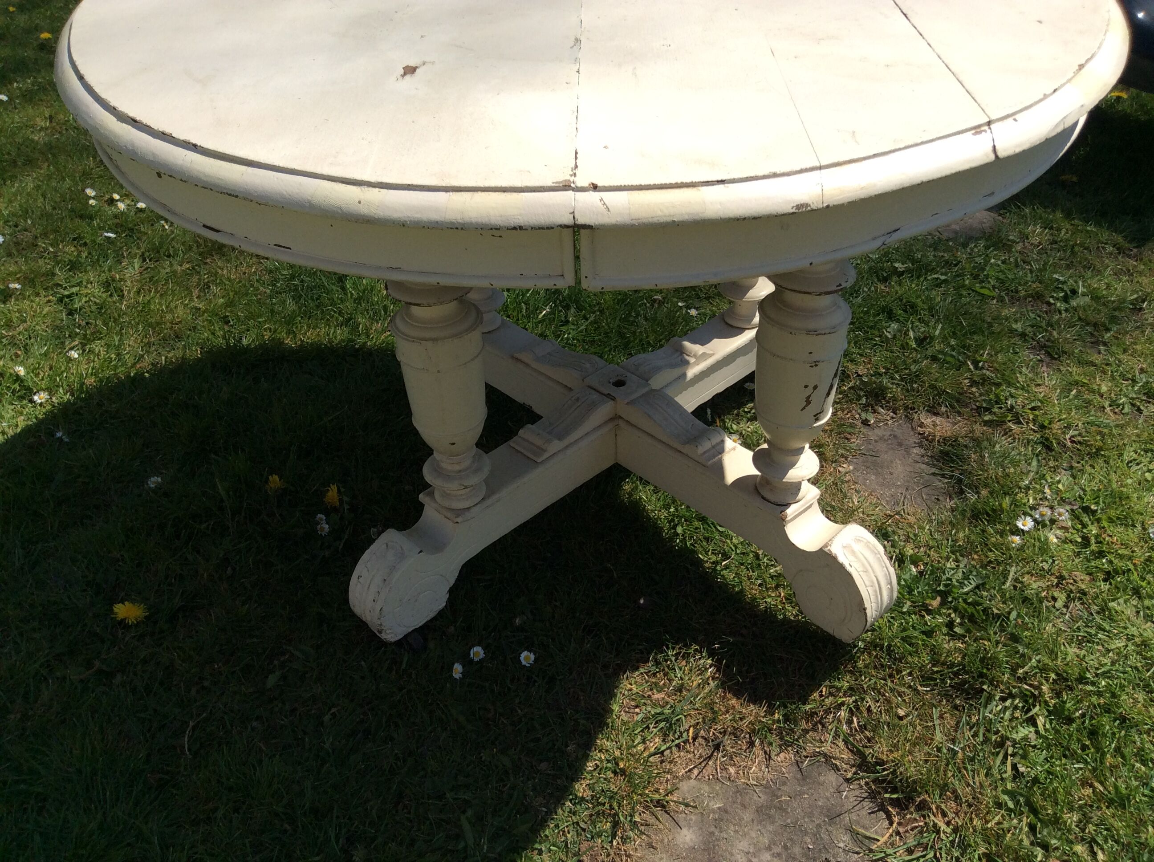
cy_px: 431
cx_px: 577
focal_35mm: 32
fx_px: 1065
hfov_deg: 56.9
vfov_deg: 44.1
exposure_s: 1/1845
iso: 32
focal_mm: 3.3
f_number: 2.4
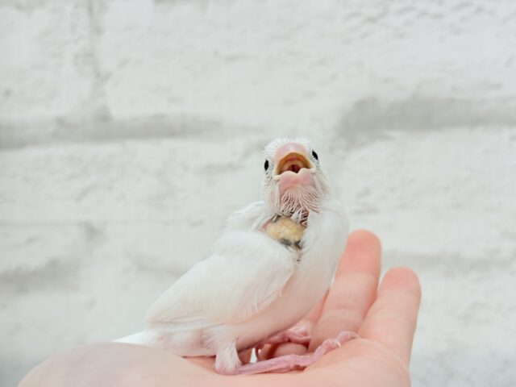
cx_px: 258
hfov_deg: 36.8
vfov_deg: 28.0
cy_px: 194
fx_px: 775
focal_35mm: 52
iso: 32
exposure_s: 1/50
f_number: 1.6
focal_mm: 5.96
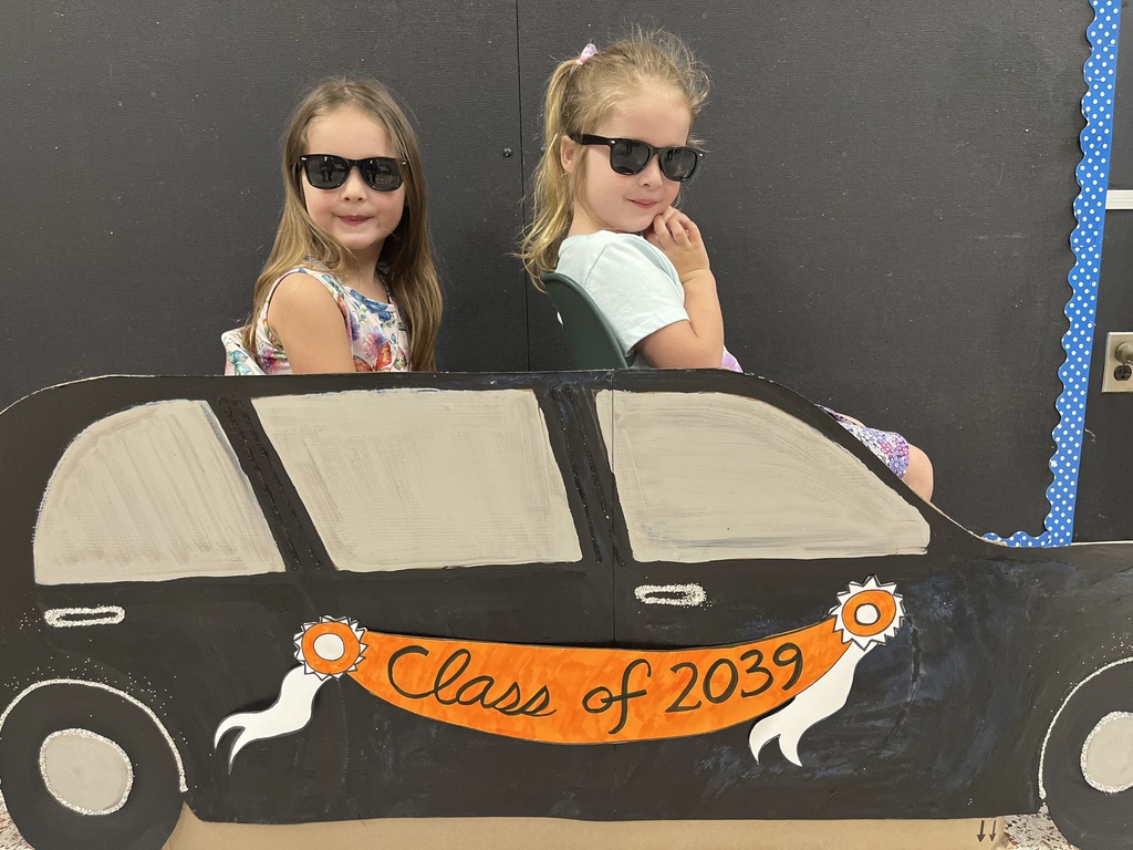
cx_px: 566
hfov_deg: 67.3
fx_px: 851
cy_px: 425
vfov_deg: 53.1
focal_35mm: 26
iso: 320
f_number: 1.6
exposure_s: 1/60
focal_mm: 5.1
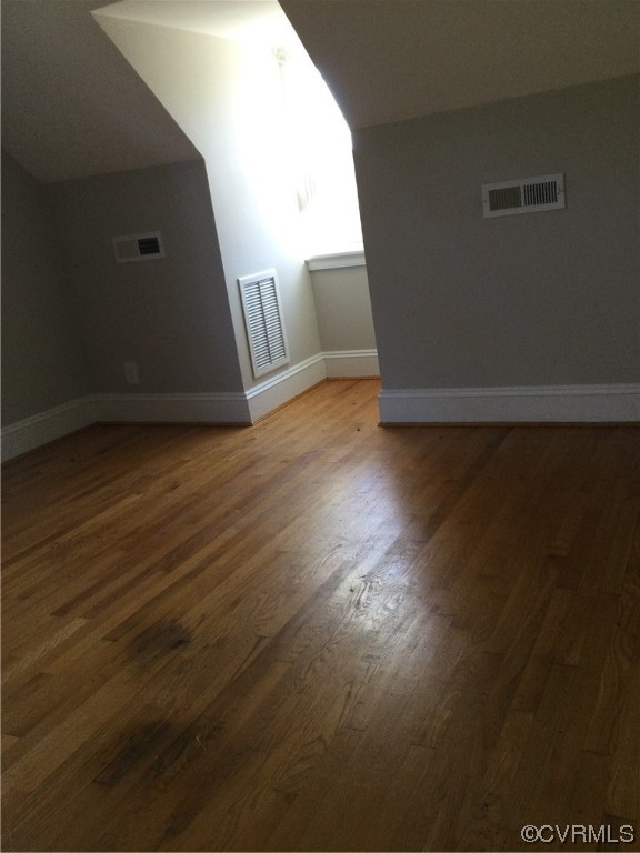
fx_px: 764
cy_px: 426
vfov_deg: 58.4
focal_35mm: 31
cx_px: 320
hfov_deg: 45.4
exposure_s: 1/30
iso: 100
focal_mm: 3.3
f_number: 2.4
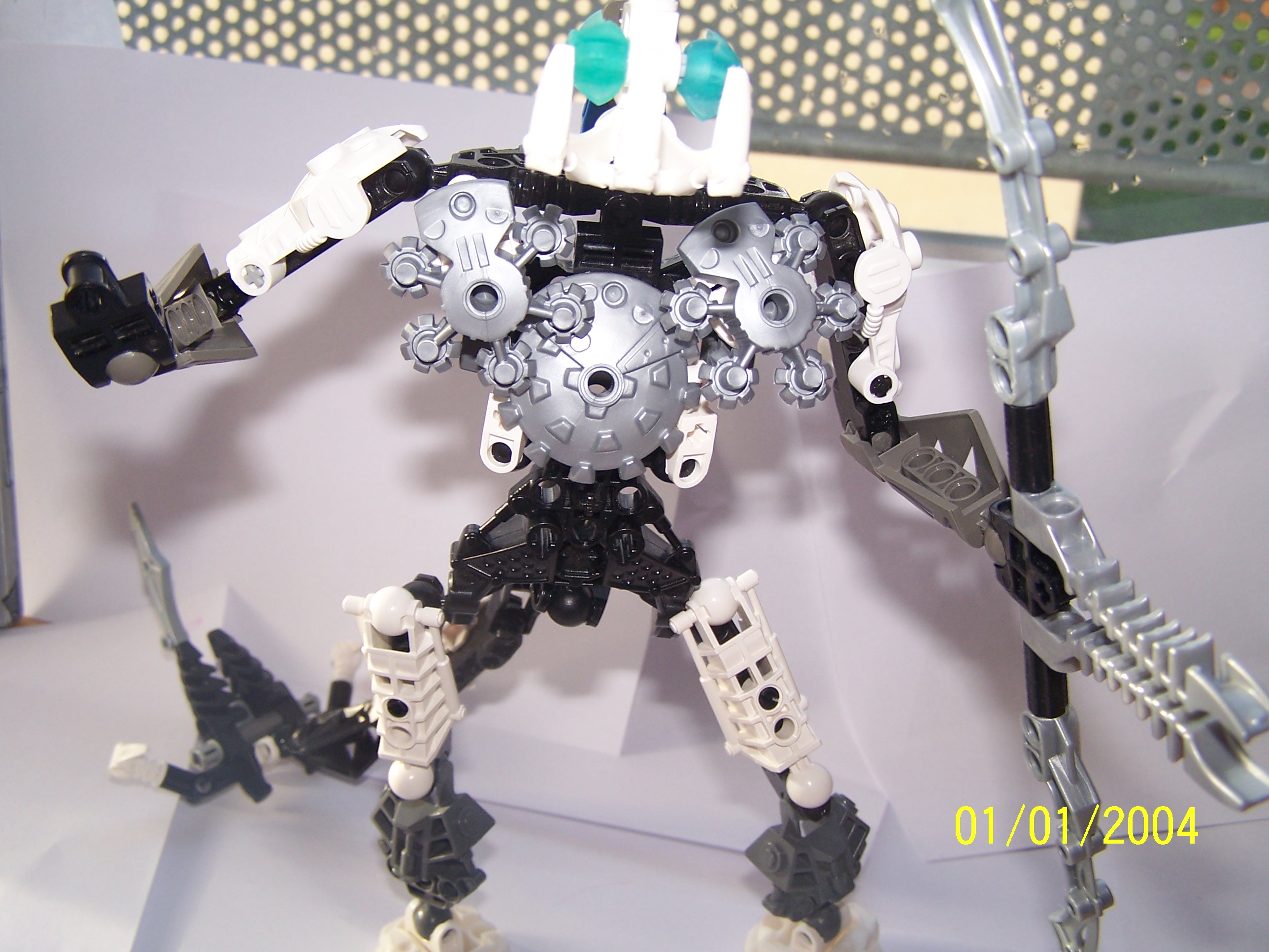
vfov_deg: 37.7
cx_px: 634
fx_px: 1393
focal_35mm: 38
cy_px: 476
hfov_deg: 49.0
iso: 80
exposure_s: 1/125
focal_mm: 6.3
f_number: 2.8
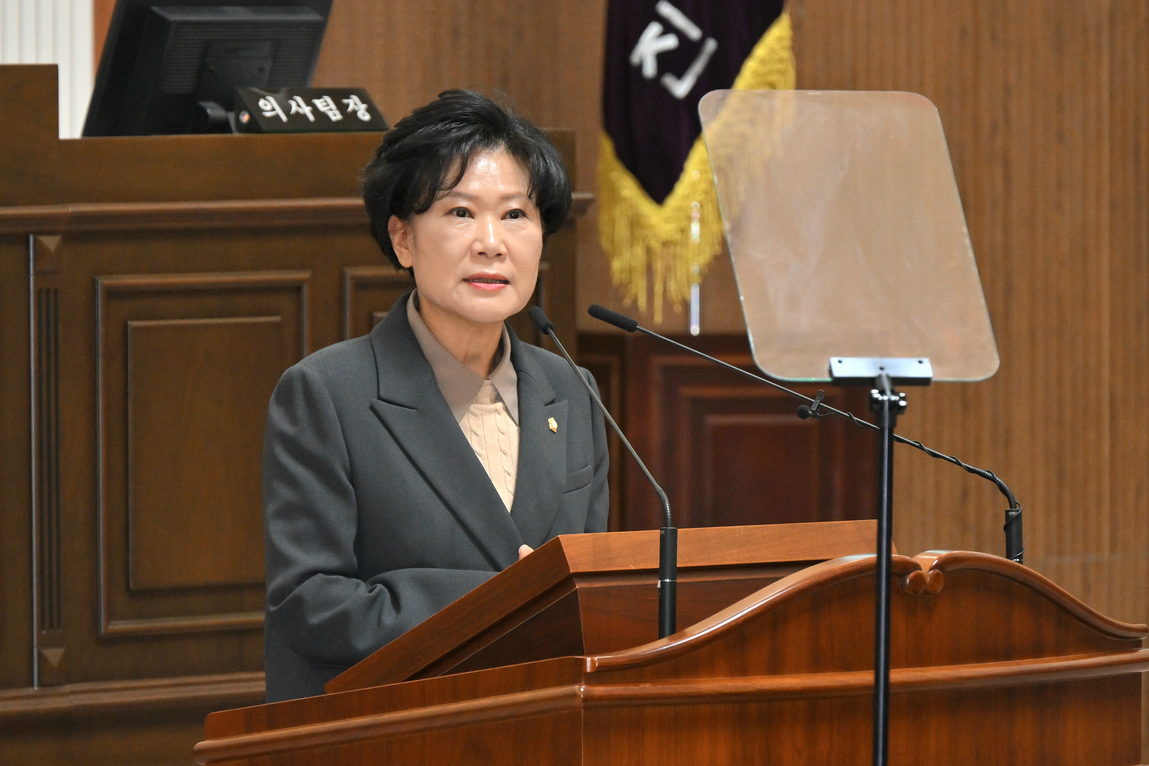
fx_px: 9572
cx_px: 574
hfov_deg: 6.9
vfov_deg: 4.6
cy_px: 383
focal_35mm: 300
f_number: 6.3
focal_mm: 200
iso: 2500
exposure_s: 1/250
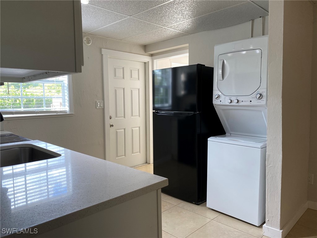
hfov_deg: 67.3
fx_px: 238
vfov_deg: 53.1
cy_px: 119
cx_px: 158
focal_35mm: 26
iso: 100
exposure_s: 1/120
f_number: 1.8
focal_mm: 4.25
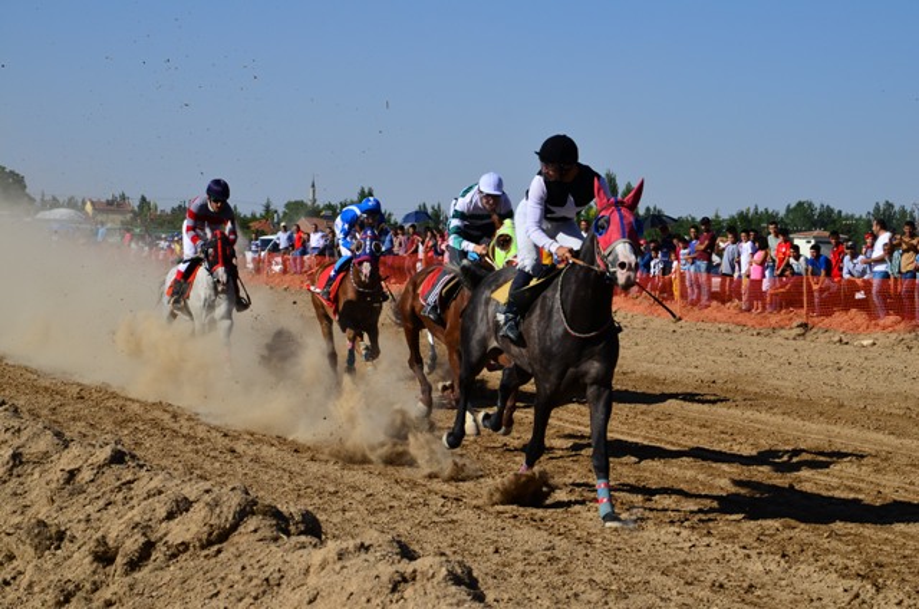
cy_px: 304
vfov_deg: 13.0
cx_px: 460
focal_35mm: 105
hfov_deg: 19.5
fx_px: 2675
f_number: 8
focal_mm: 70
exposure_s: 1/1000
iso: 320
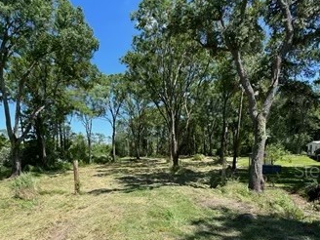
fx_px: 176
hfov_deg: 84.5
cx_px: 147
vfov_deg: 65.8
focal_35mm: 19
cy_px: 170
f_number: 1.8
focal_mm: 1.57
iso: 32
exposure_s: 1/827
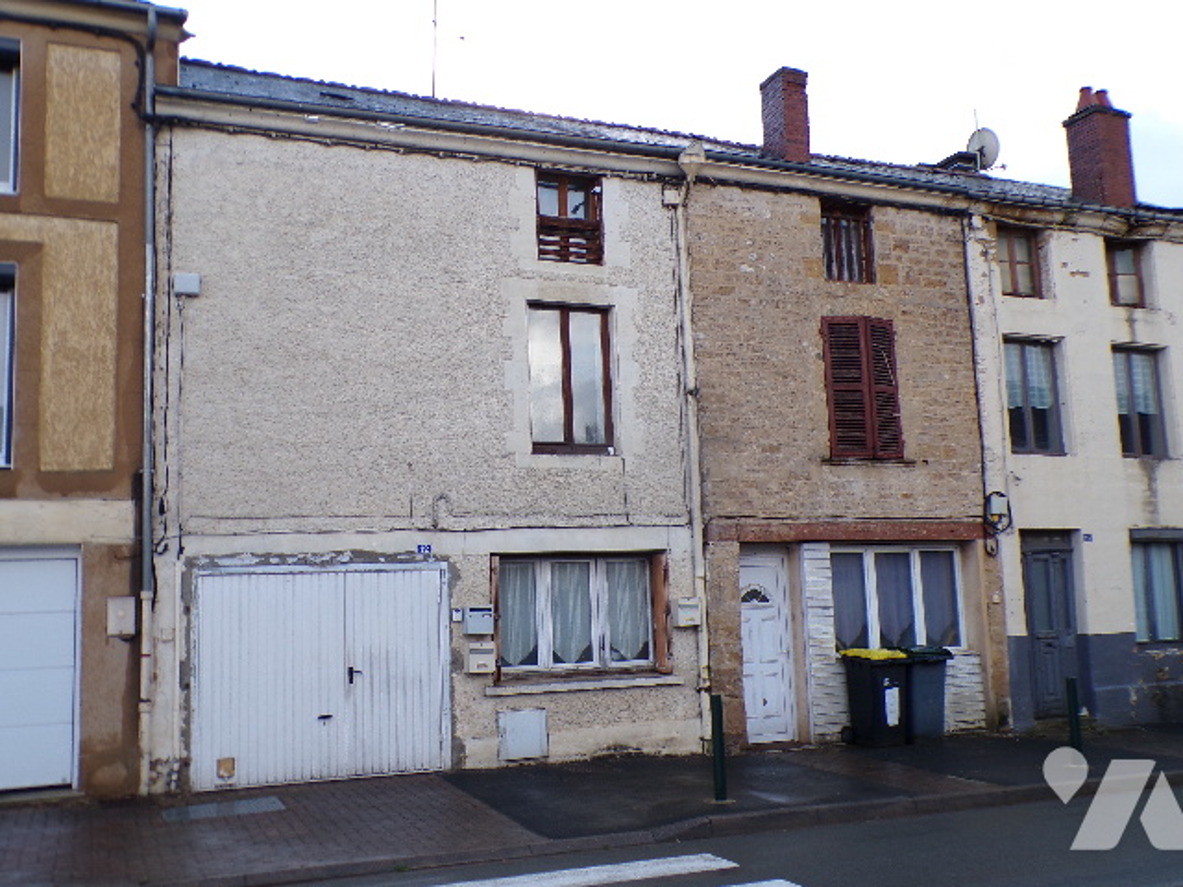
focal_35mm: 32
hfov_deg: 56.8
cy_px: 444
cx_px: 592
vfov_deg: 44.2
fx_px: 1094
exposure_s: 1/200
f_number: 3.2
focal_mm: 5.8
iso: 100
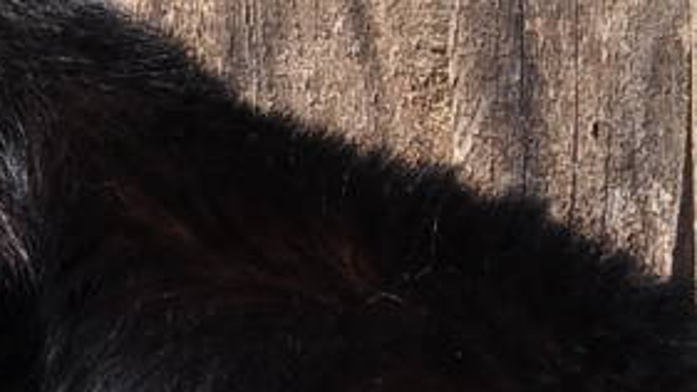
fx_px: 17352
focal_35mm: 939
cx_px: -650
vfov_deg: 1.3
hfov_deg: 2.3
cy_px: 6
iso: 200
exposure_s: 1/200
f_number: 6.3
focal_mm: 105
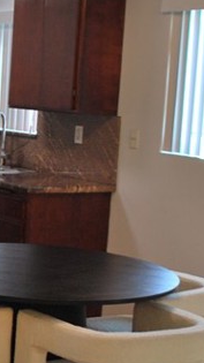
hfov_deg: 12.3
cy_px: 209
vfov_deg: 23.2
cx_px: -133
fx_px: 885
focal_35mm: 92
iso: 200
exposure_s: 1/60
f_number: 4
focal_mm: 18
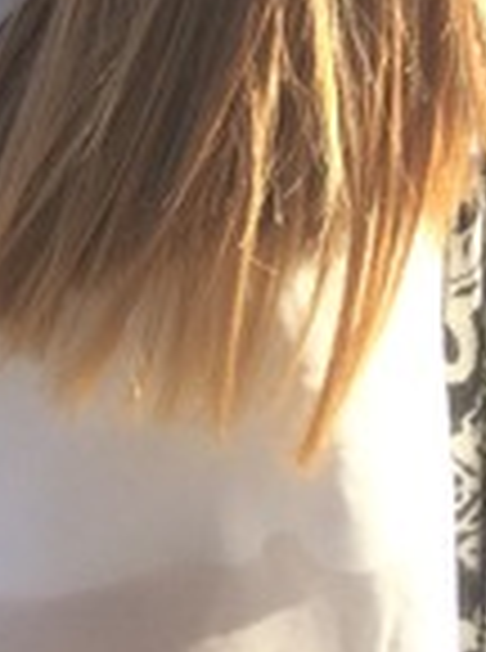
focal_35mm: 139
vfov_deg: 11.8
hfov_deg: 10.5
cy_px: -870
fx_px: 2614
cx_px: -45
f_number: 2.2
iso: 32
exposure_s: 1/483
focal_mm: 4.15
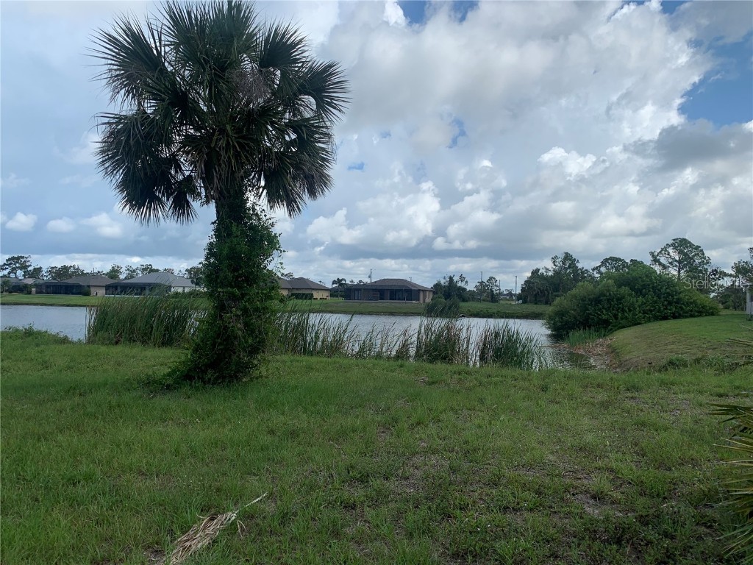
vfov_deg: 53.1
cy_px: 282
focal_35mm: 26
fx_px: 566
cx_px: 376
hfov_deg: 67.3
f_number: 1.8
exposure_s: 1/2915
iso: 25
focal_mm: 4.25
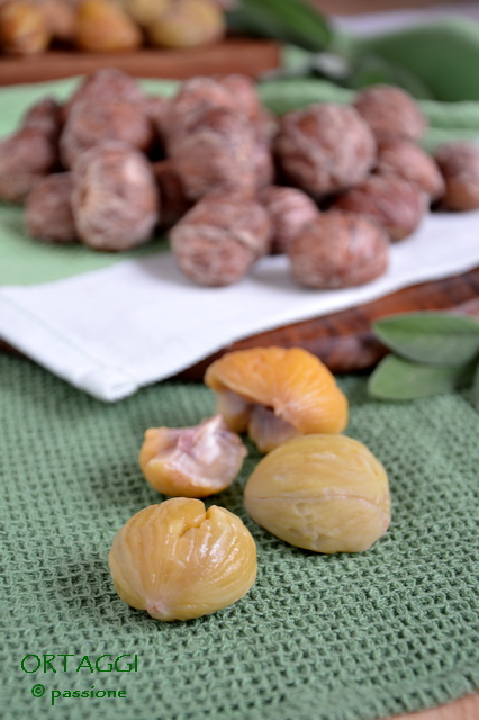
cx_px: 240
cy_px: 360
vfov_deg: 27.0
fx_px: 1498
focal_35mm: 75
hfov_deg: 18.2
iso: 100
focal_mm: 50
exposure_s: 1/8
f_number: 5
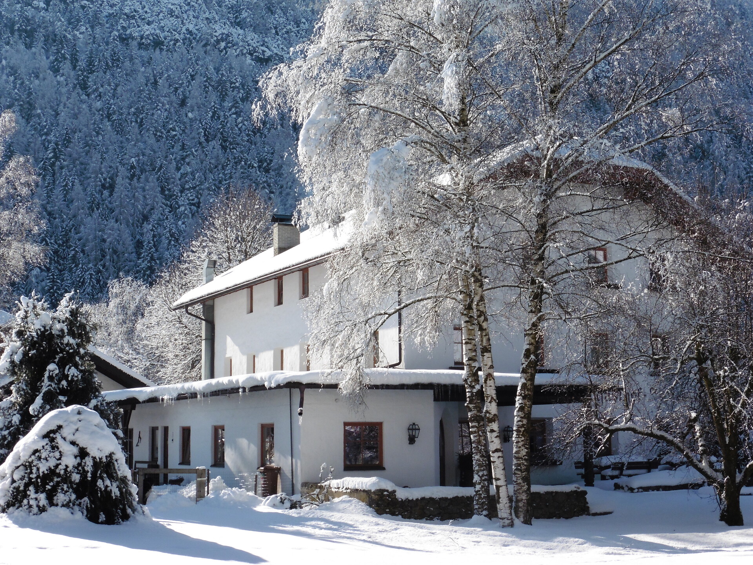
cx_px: 376
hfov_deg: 35.5
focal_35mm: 54
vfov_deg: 27.0
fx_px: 1175
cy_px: 282
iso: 160
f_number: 5.6
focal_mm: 9.7
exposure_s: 1/640
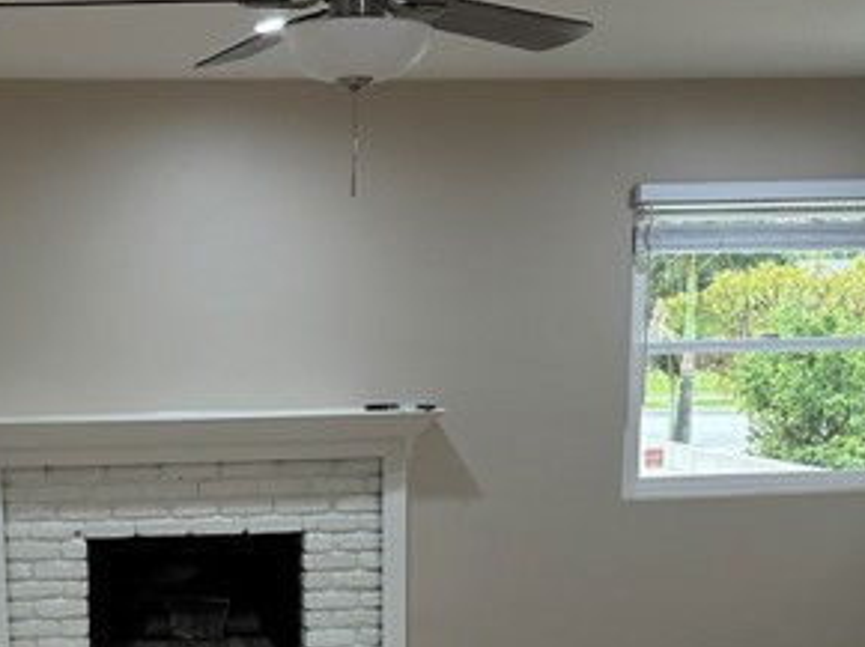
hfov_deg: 34.9
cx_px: 158
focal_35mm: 53
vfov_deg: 26.9
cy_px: 531
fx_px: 1323
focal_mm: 6.86
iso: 200
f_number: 1.78
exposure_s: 1/120
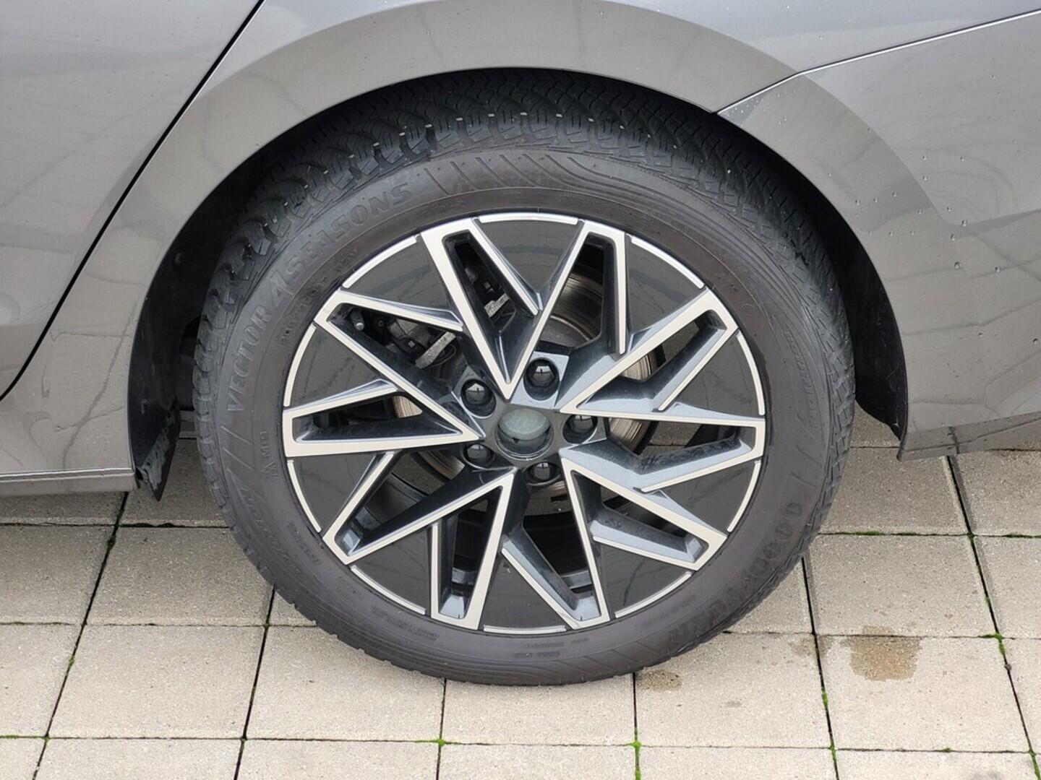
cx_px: 520
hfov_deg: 25.7
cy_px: 390
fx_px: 2286
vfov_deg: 19.4
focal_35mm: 76
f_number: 2.4
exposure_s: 1/50
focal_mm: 7.12
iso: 80
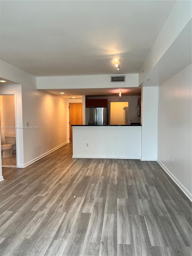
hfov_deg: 53.1
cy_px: 128
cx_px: 96
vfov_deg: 67.3
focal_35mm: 26
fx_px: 192
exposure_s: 1/120
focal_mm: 5.7
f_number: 1.5
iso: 100
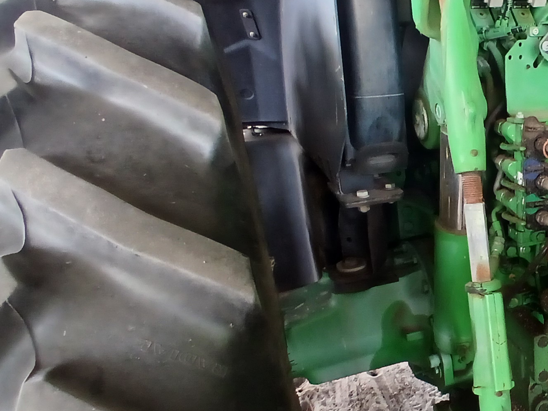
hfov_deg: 48.7
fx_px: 522
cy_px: 223
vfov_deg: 42.9
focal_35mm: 33
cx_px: 505
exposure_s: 1/60
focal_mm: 1.4
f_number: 2.2
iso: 100
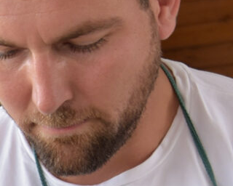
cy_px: 414
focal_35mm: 233
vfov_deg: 6.4
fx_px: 1607
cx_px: -169
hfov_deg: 8.0
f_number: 5.6
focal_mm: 31
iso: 500
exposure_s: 1/100
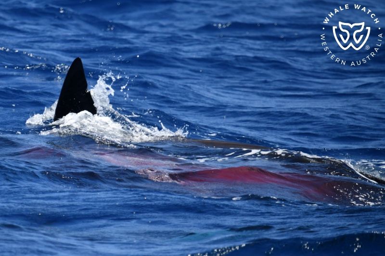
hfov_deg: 3.4
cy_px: 128
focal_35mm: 600
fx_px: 6415
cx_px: 192
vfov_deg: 2.3
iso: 1400
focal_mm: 600
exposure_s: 1/8000
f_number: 6.3
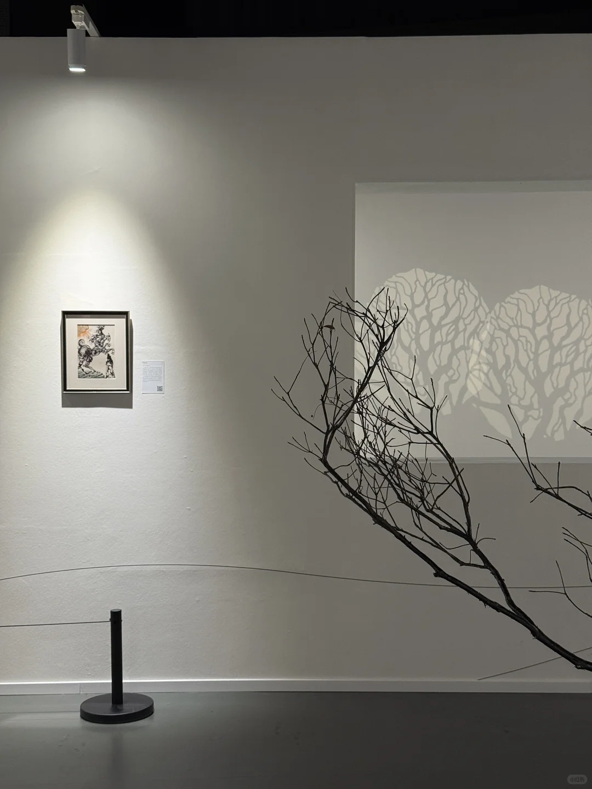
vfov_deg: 39.7
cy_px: 394
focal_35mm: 48
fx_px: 1095
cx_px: 296
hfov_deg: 30.3
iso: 64
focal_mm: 6.76
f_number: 1.78
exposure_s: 1/100
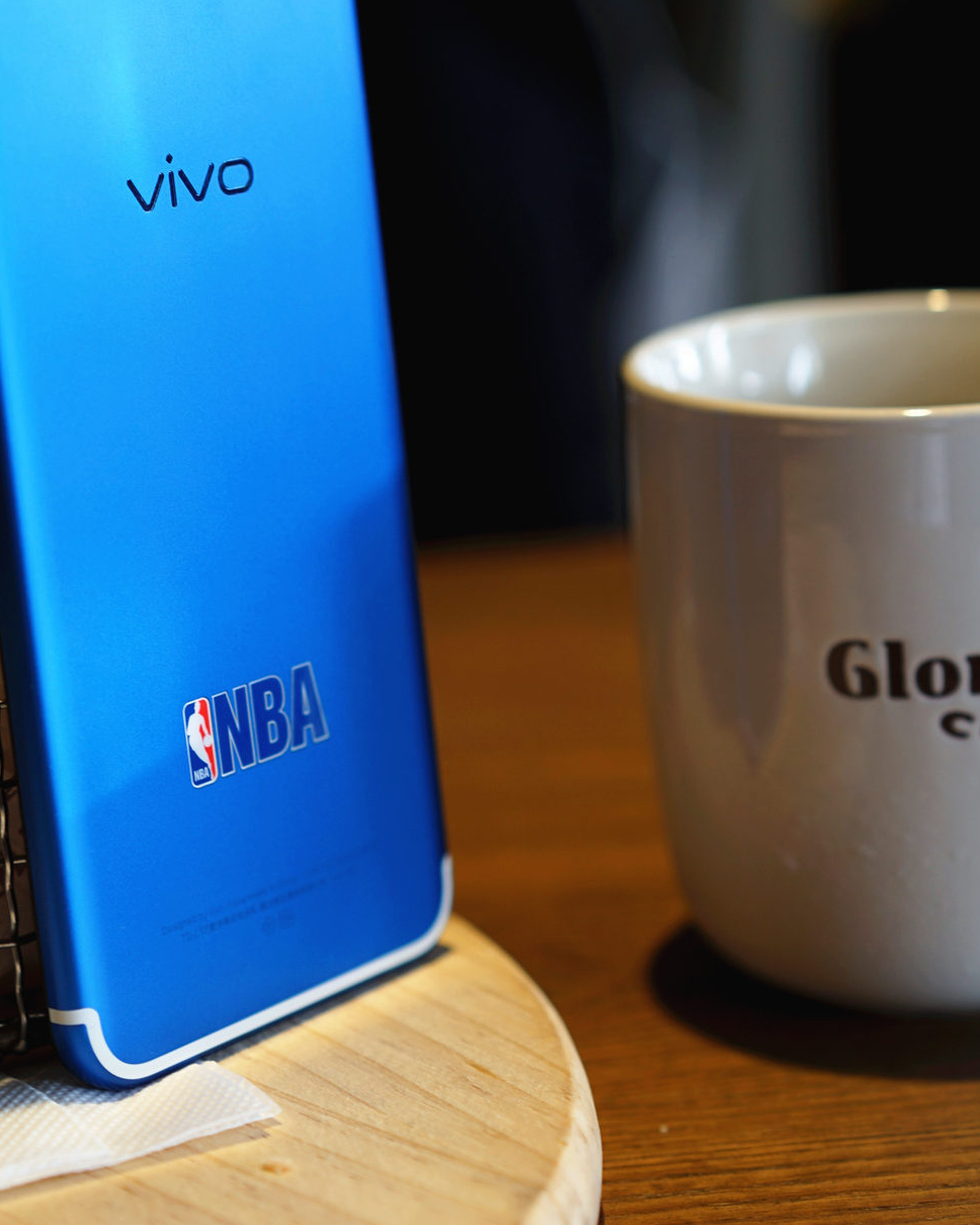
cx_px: 375
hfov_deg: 16.0
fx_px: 3481
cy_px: 480
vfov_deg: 19.9
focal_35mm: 96
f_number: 3.2
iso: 100
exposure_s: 1/80
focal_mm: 55
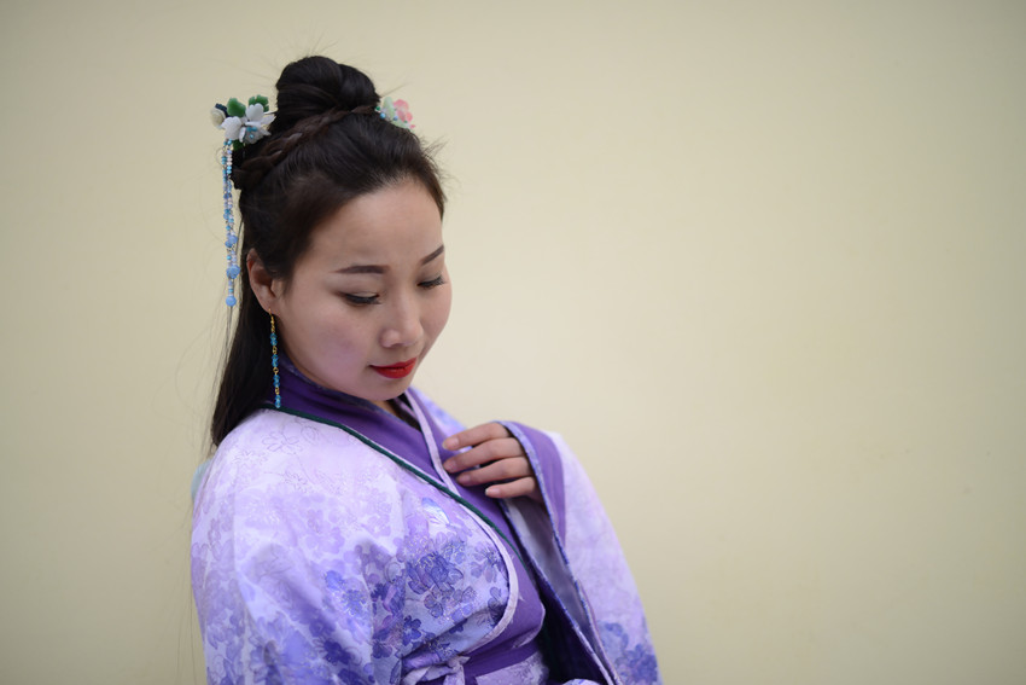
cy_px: 342
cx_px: 513
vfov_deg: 27.0
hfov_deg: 39.6
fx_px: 1425
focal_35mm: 50
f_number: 1.4
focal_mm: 50
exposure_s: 1/1600
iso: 200
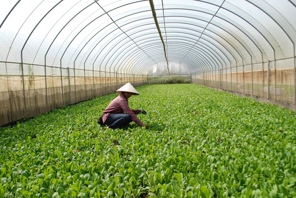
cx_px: 148
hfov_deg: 61.8
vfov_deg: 43.8
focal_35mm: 30
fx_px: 247
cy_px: 99
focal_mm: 20
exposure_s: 1/2000
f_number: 8
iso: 1250
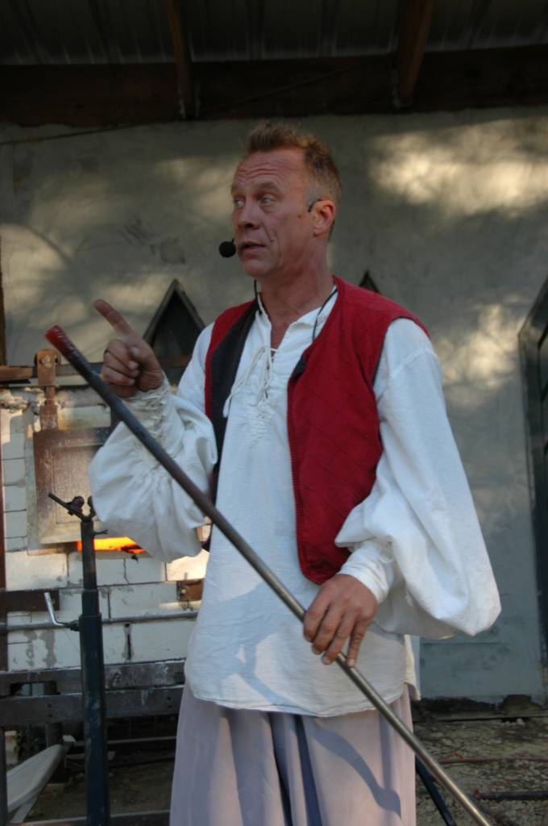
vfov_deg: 41.2
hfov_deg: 28.0
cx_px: 274
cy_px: 413
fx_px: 1099
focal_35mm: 48
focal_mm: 32
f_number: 4.5
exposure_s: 1/80
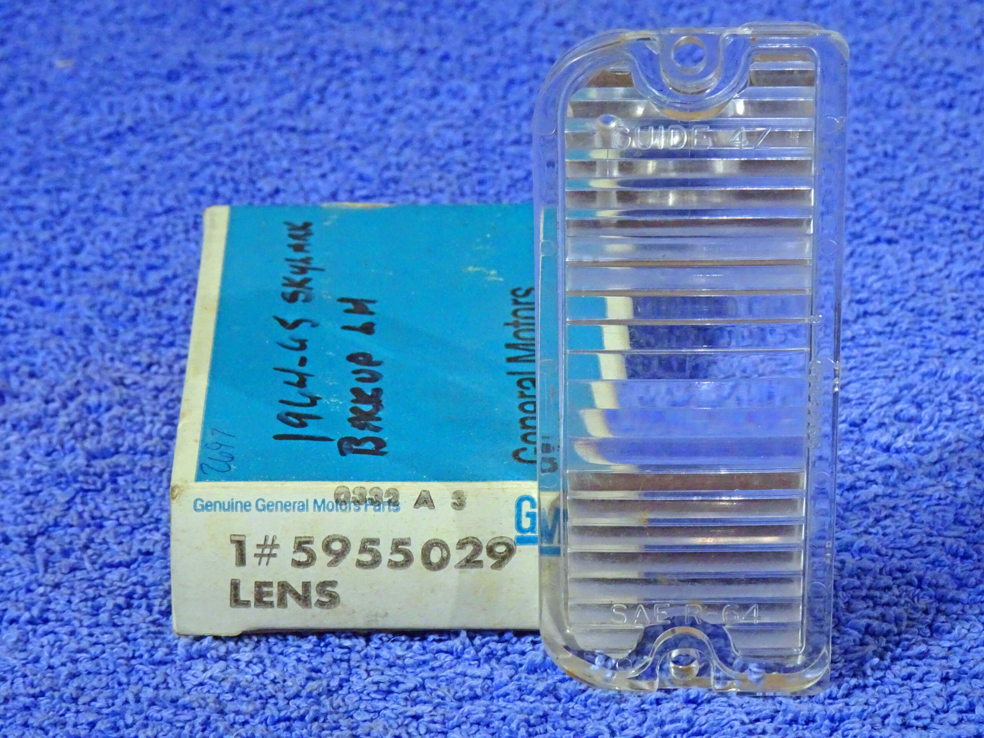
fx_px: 2502
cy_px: 369
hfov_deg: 22.3
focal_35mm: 88
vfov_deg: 16.8
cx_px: 492
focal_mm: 14.99
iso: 800
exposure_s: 1/15
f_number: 5
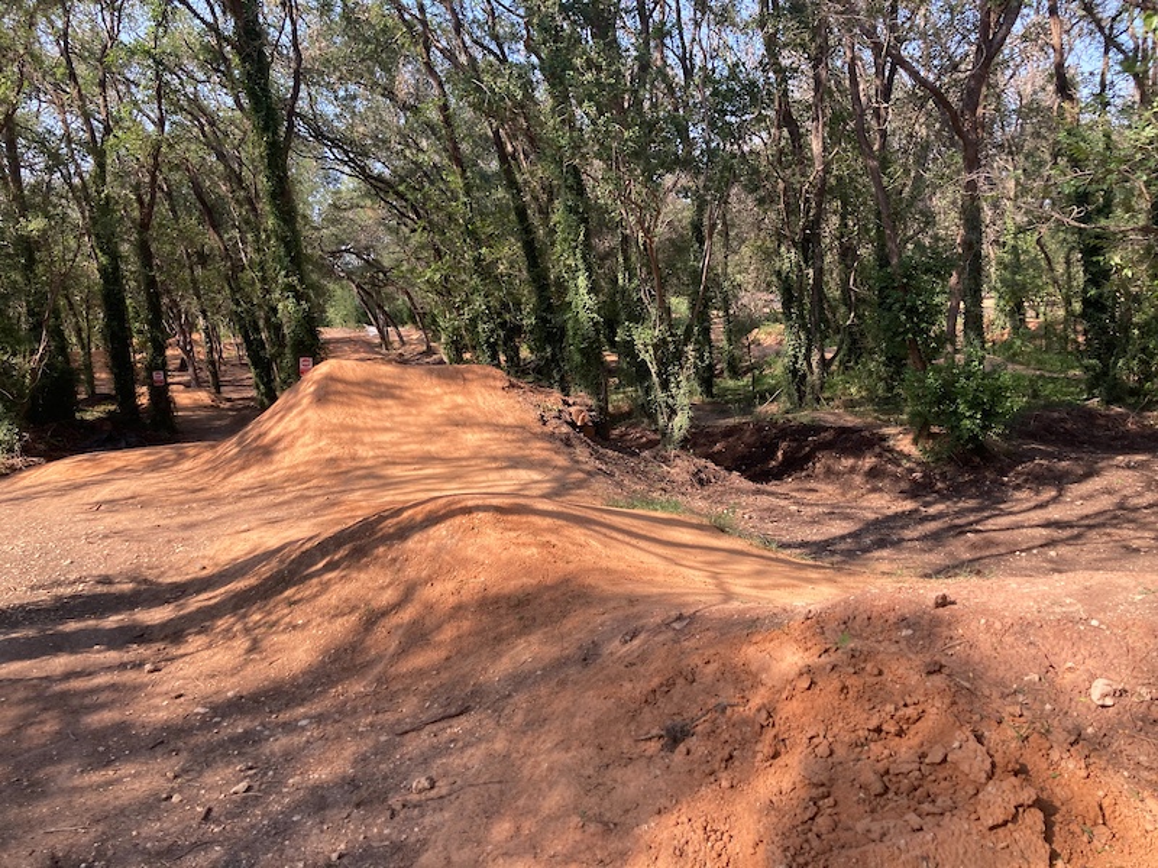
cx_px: 579
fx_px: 937
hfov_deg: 63.4
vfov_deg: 49.7
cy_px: 434
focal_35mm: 28
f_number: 1.8
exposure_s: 1/475
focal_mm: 3.99
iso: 20
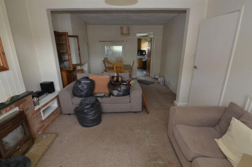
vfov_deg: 71.8
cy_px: 84
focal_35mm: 16
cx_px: 126
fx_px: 115
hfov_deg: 95.1
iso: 400
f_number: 5.6
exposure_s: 1/60
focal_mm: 11
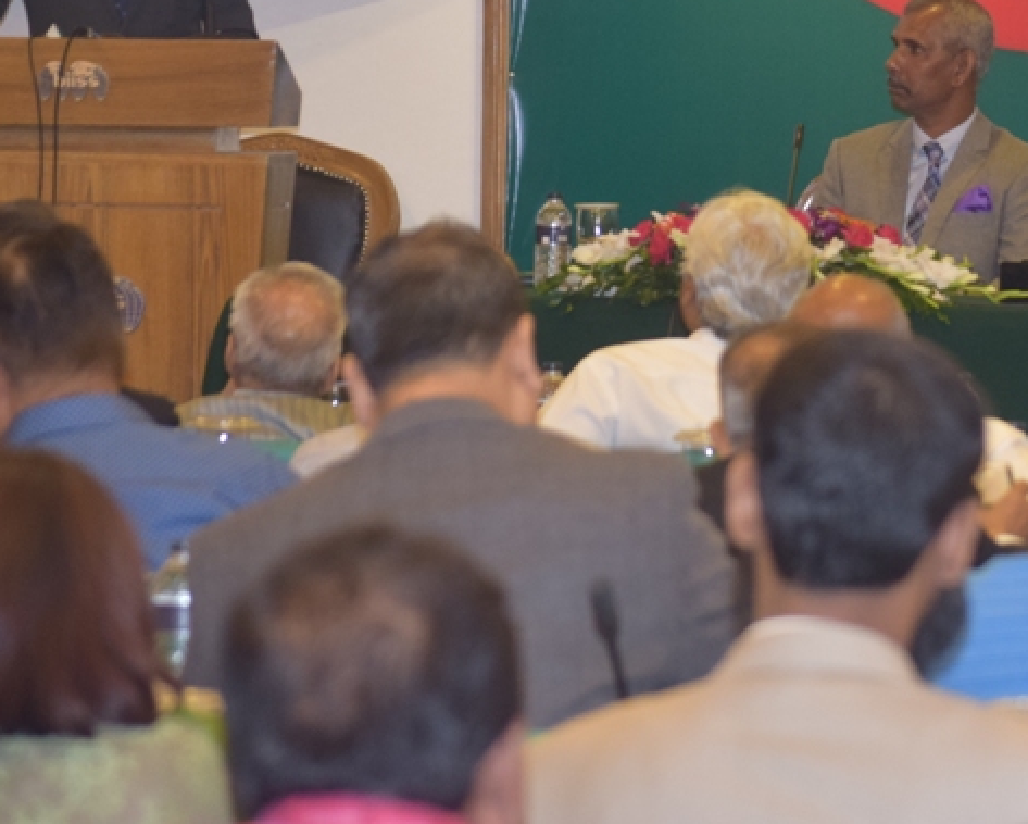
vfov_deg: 5.9
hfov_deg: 7.4
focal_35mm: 262
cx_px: 863
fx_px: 7976
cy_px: 123
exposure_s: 1/80
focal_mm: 86
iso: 800
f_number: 5
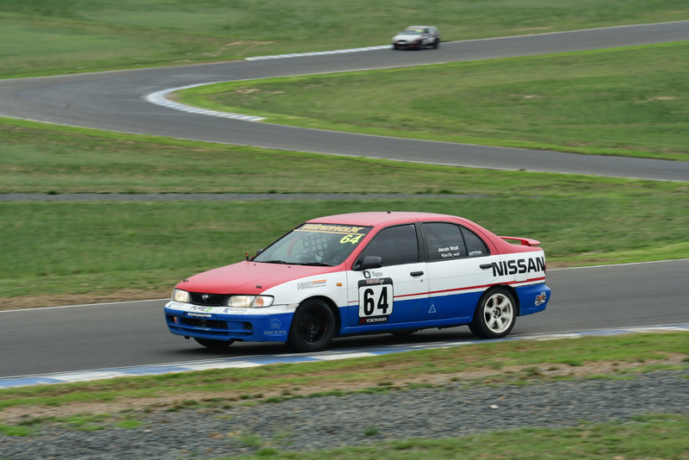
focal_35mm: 202
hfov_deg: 10.2
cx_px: 344
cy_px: 230
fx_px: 3877
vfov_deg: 6.8
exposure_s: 1/250
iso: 500
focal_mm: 135
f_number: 11
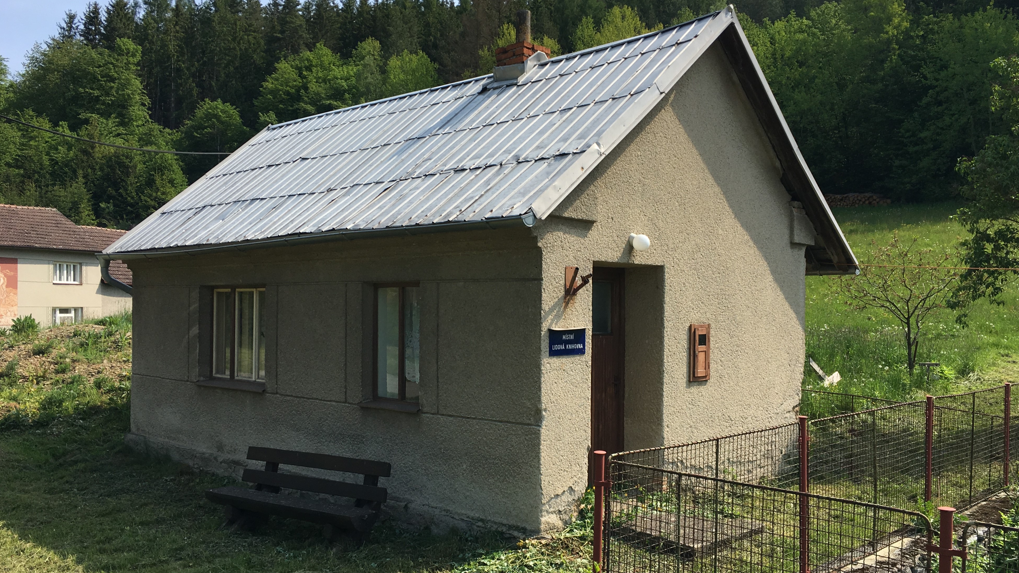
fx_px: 865
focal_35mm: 32
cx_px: 511
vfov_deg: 36.7
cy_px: 303
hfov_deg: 61.0
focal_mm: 4.15
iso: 25
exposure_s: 1/1131
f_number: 2.2
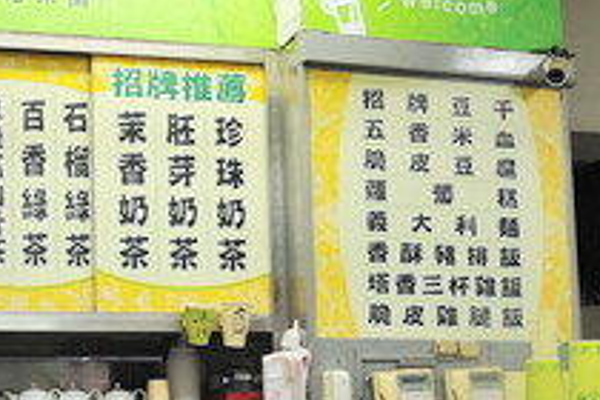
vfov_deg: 17.0
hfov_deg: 24.9
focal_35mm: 80
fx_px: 1333
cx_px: 117
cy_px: 273
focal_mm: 24
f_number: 5.6
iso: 400
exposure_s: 1/50
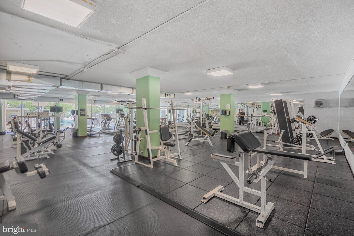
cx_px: 177
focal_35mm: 16
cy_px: 118
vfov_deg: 73.7
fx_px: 157
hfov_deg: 96.7
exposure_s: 1/15
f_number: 8
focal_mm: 16
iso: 800
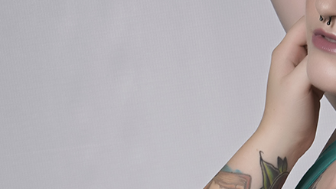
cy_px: 415
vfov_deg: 3.8
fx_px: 2806
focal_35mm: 315
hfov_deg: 6.8
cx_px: 395
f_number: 11
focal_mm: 55
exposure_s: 1/160
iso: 100
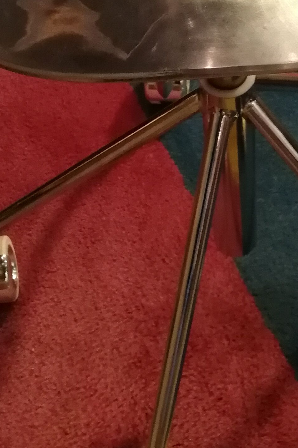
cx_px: 229
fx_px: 969
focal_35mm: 78
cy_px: 92
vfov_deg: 25.6
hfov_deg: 17.4
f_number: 2.2
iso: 500
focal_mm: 3.95
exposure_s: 1/25
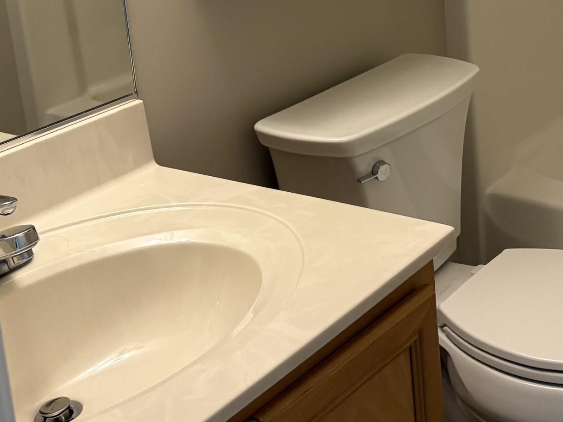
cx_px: 437
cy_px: 3
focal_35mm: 65
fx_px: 1057
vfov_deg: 21.8
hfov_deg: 29.2
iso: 160
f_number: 1.6
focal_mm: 5.96
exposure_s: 1/60
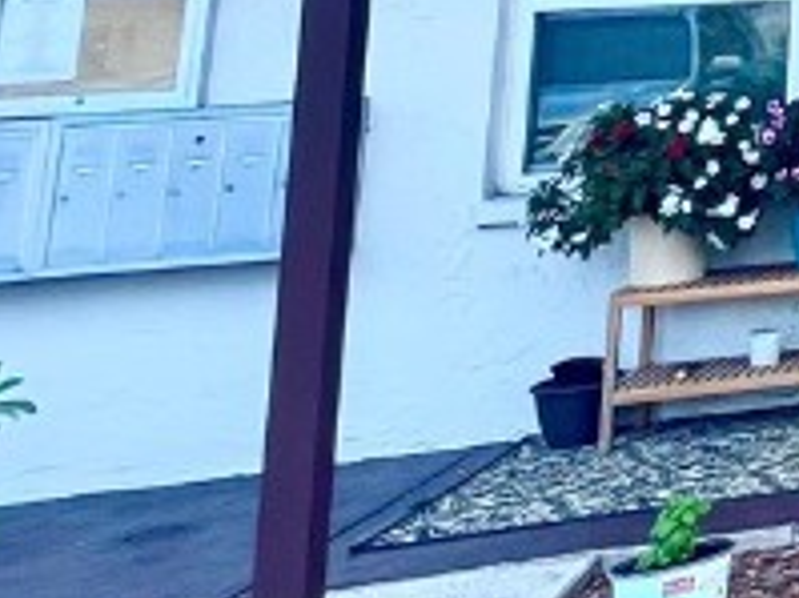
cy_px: -345
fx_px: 1546
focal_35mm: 67
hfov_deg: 16.9
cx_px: 1759
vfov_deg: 18.8
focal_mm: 1.57
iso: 32
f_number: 1.8
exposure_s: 1/304
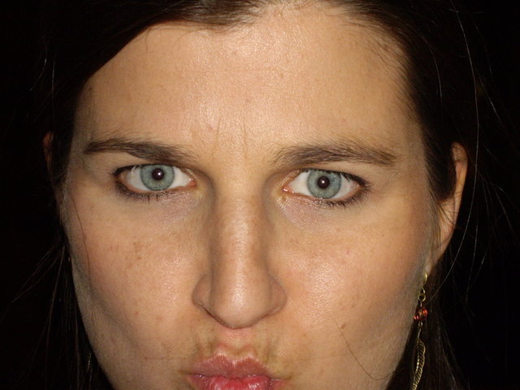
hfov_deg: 17.3
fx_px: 1713
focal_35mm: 114
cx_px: 260
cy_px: 195
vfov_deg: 13.0
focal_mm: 18.6
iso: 200
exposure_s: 1/125
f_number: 5.2
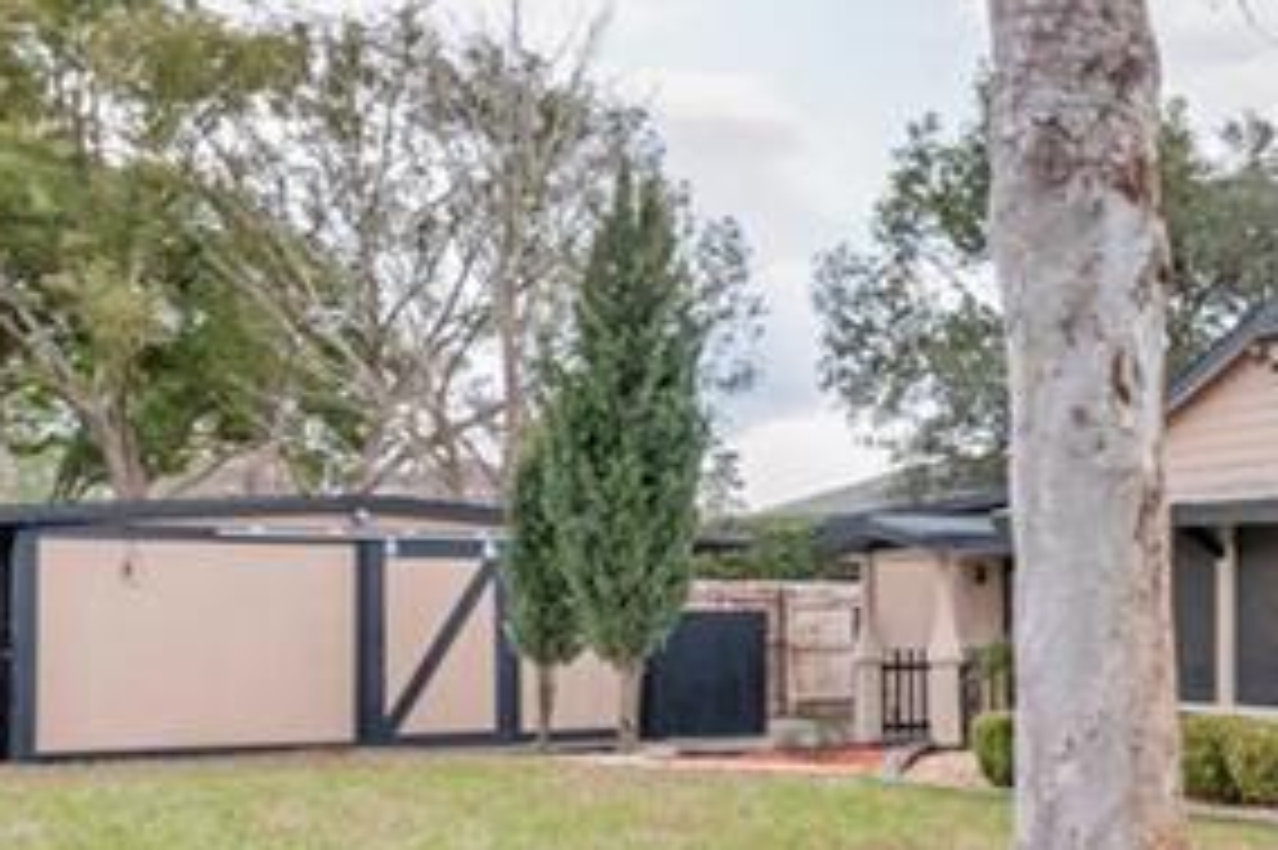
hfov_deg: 27.8
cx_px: 1818
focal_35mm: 54
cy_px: 591
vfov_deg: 24.9
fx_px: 1916
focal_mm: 15
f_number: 8
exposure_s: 1/160
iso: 320
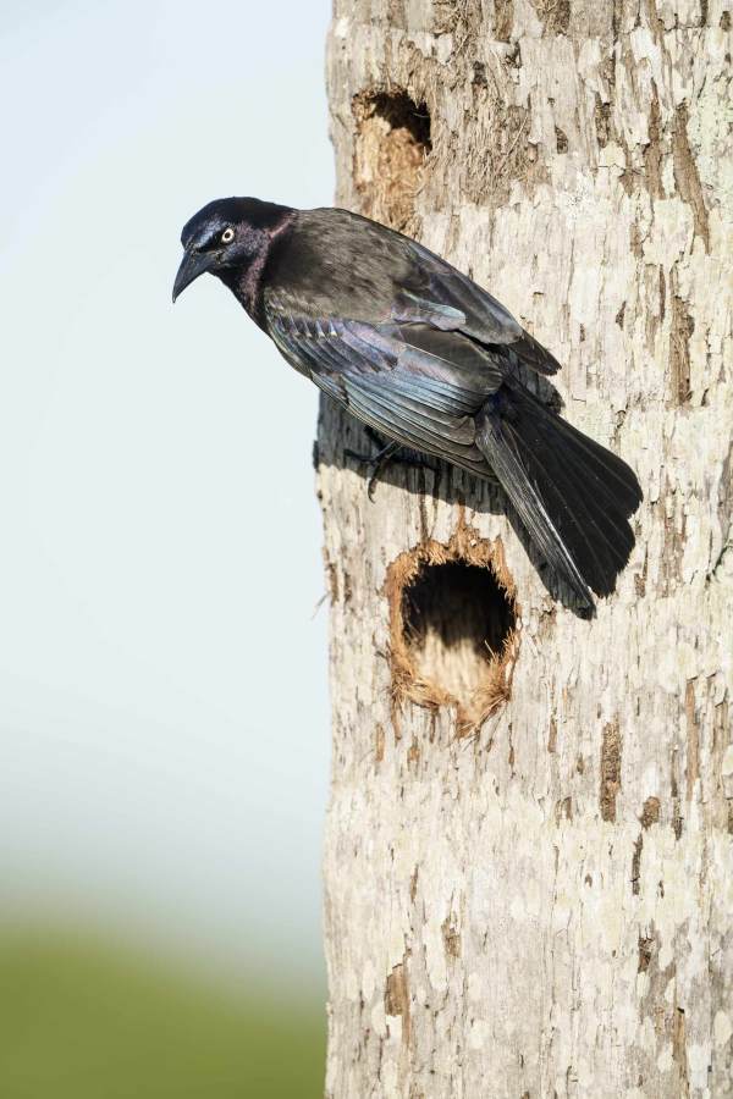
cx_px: 366
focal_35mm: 840
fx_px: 25653
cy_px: 550
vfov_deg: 2.5
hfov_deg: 1.6
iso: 800
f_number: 5.6
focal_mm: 840
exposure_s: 1/1600
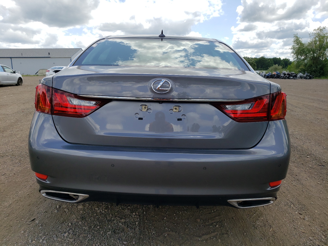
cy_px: 123
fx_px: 246
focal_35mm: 26
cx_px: 164
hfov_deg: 67.3
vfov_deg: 53.1
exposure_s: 1/2500
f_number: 1.5
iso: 50
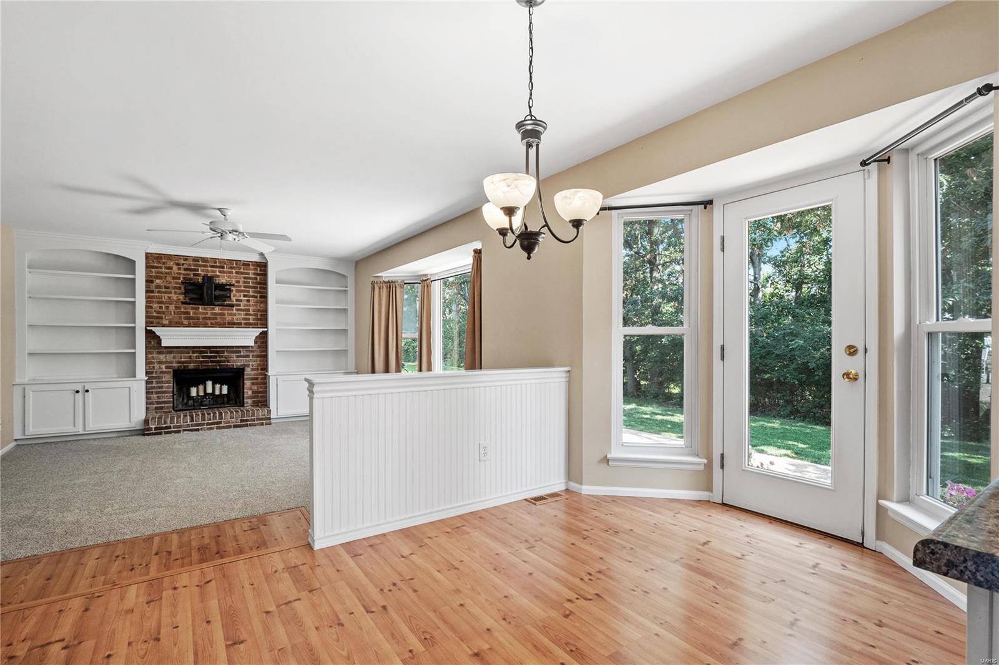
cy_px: 332
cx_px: 500
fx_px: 444
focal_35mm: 16
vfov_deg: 73.7
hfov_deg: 96.7
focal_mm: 8
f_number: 6.3
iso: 400
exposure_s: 1/20
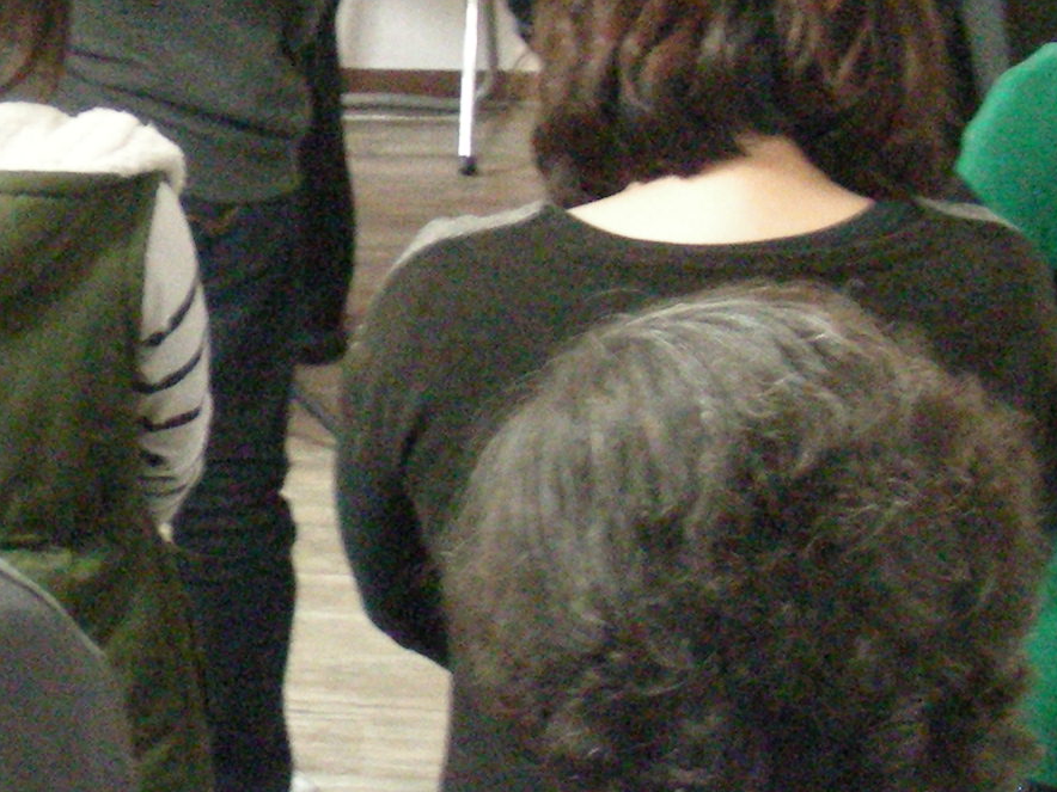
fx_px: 3695
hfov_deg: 15.7
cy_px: 219
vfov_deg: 12.2
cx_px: -173
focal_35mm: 121
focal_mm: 6.3
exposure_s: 1/7.8
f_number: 3.5
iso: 800
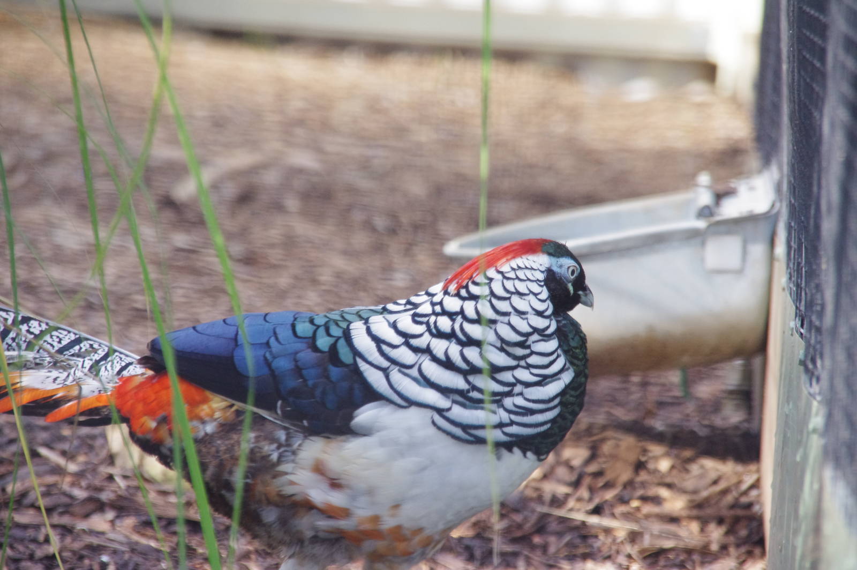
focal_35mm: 300
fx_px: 7134
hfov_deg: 6.9
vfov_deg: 4.6
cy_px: 285
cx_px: 428
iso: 1600
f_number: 6.7
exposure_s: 1/250
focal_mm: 200
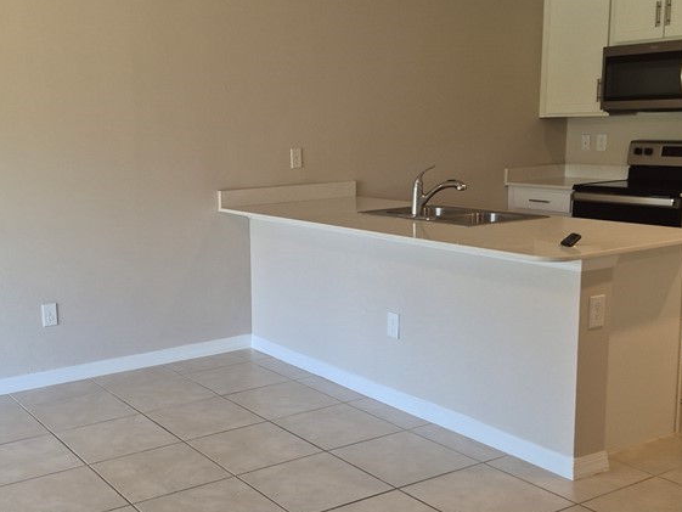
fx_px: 828
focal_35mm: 42
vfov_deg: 34.3
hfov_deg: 44.2
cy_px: 287
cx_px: 231
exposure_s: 1/120
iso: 100
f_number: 1.8
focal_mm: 5.4
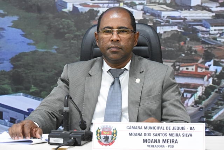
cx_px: 112
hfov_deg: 24.6
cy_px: 75
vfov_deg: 16.6
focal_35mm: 82
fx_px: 513
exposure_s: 1/25
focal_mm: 55
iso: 4000
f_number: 8
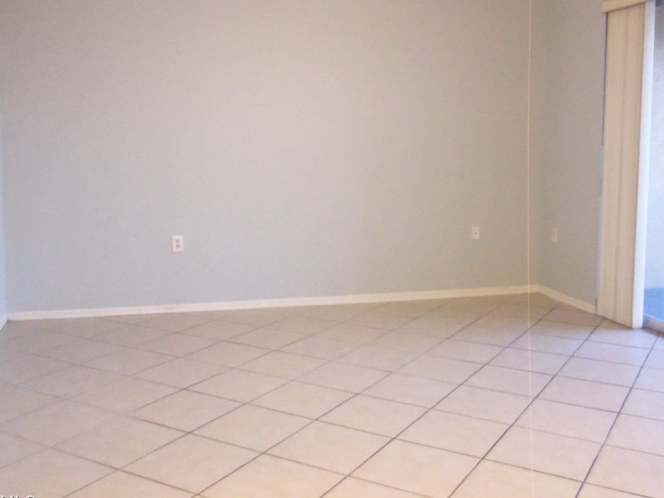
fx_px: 691
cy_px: 201
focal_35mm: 36
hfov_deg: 51.3
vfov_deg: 39.5
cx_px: 361
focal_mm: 5.1
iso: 400
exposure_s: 1/13
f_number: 3.9
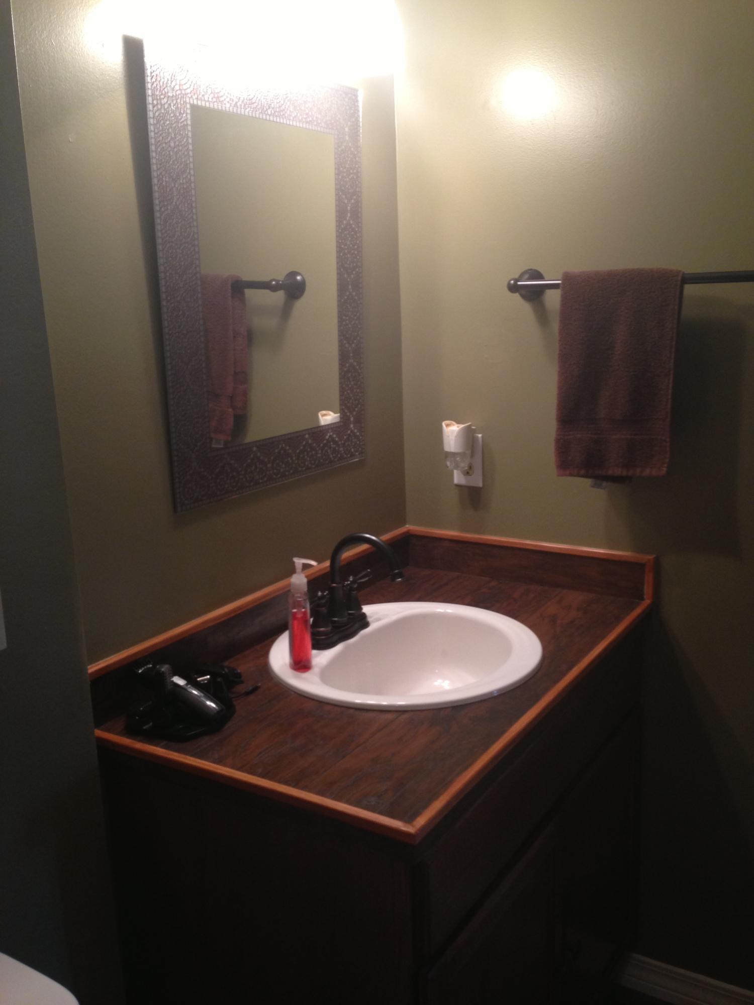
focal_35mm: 33
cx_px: 377
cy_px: 502
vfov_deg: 55.4
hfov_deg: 42.9
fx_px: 958
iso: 100
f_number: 2.4
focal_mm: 4.13
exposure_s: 1/20
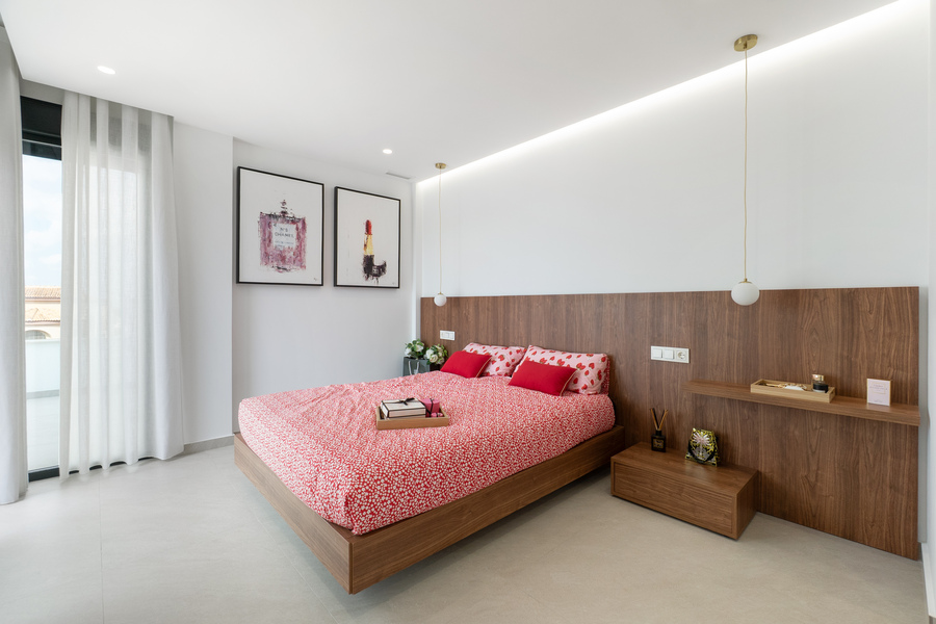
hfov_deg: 100.4
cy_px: 312
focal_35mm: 15
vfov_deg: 77.3
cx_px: 468
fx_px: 390
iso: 320
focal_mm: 10
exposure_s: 1/30
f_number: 8
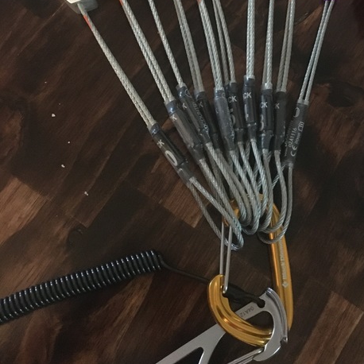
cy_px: 87
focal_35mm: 42
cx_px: 223
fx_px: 500
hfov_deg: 39.8
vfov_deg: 38.9
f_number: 2.2
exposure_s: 1/15
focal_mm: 4.15
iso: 800
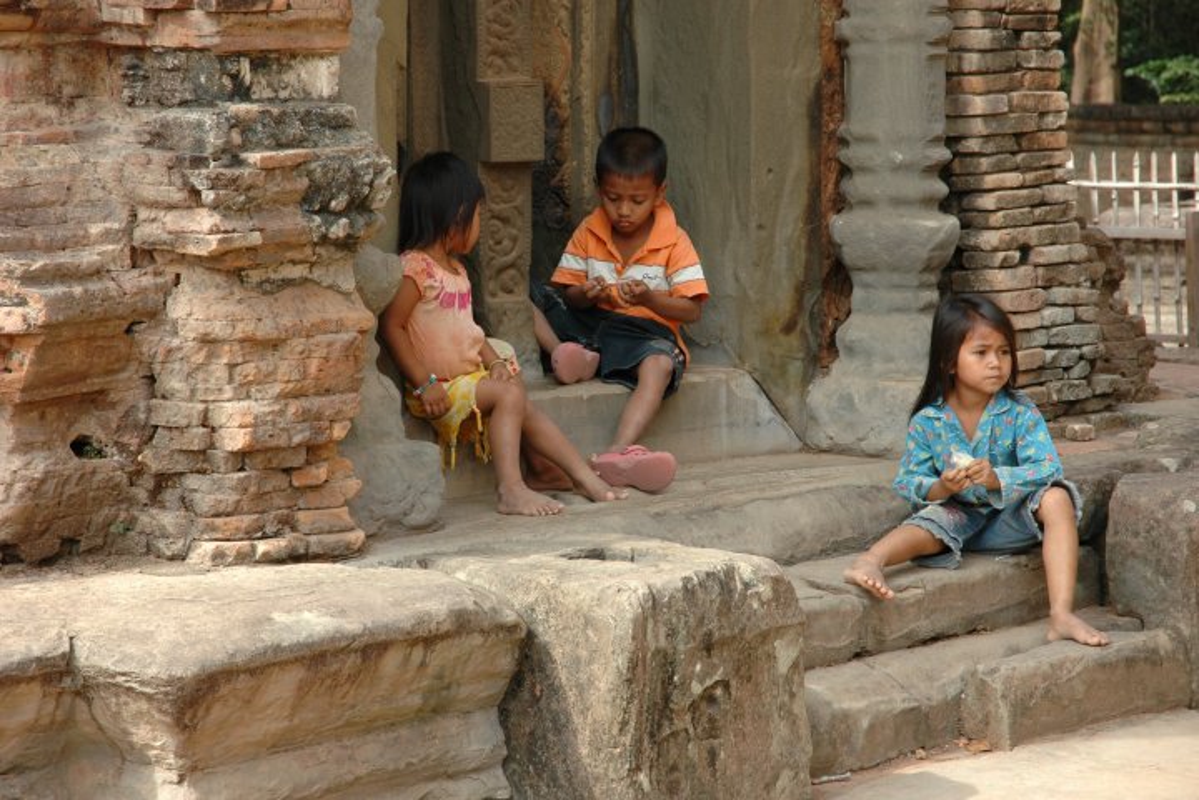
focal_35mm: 105
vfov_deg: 13.0
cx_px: 600
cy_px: 400
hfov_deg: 19.5
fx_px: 3497
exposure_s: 1/160
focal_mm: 70
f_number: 6.3
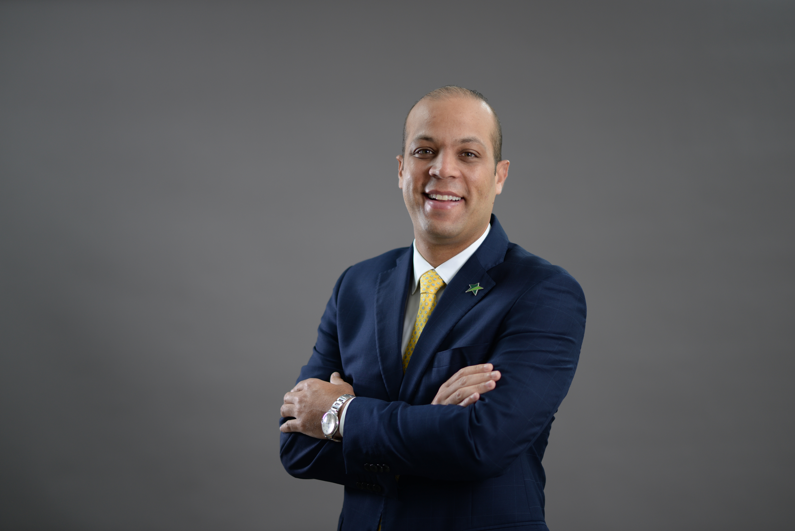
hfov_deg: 23.9
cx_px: 398
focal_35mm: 85
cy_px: 266
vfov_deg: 16.1
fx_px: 1878
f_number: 1.8
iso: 125
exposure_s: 1/100
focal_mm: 85
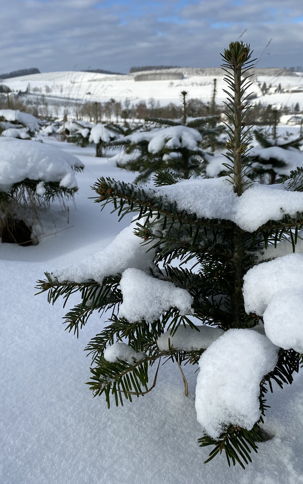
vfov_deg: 52.7
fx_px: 489
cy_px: 243
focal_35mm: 37
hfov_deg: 34.4
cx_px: 148
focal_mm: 4.25
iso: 32
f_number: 1.8
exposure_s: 1/4115
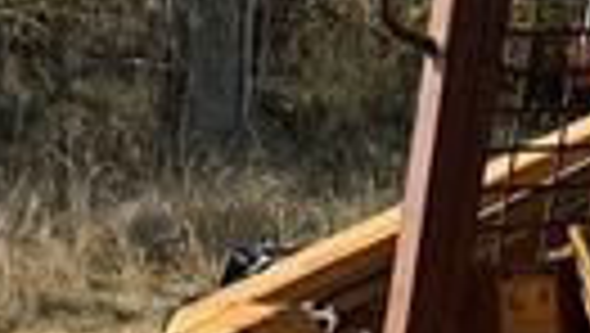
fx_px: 2506
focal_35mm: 160
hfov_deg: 12.9
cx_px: 802
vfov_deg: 7.3
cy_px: 688
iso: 80
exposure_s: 1/2506
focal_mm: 6.76
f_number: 1.78
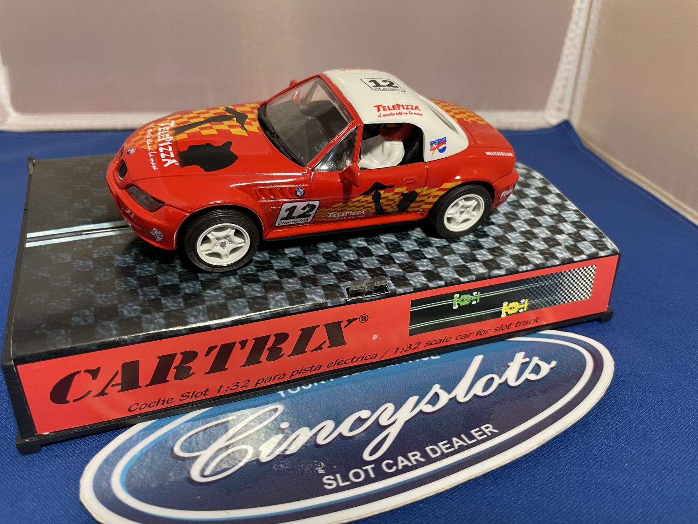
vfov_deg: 53.1
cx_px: 349
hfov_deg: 67.3
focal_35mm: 26
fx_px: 524
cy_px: 262
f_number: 1.6
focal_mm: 4.2
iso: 100
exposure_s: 1/60
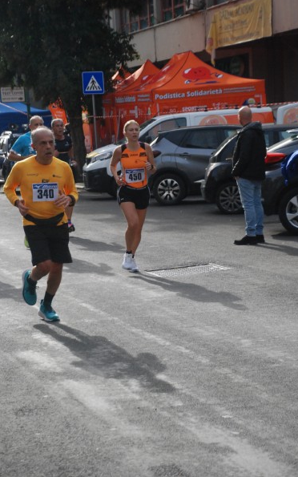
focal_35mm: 102
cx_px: 161
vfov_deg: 20.4
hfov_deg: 12.8
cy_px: 238
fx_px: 1325
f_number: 5.6
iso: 1000
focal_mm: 66
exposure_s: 1/1250
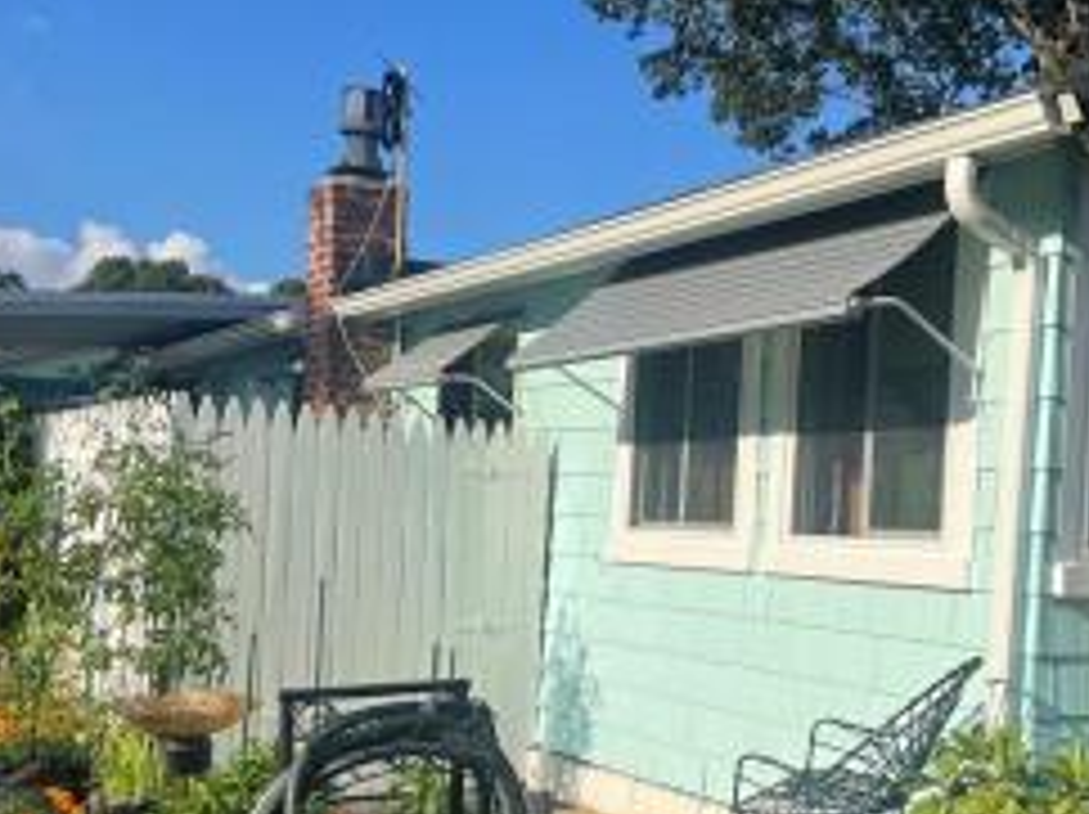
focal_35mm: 43
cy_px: 517
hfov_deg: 42.9
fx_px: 1351
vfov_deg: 33.3
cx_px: 778
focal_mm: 5.7
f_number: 1.5
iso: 50
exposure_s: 1/5882
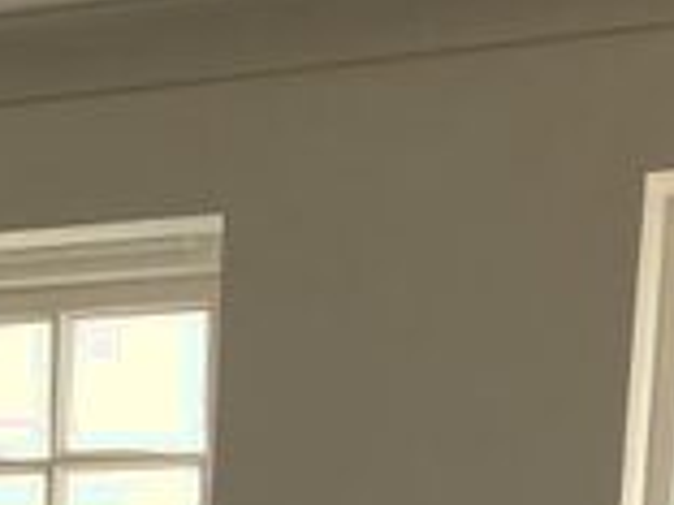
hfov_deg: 13.9
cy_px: 1081
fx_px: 2453
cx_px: -536
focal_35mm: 126
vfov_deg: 10.6
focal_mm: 3.99
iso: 64
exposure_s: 1/121
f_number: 1.8
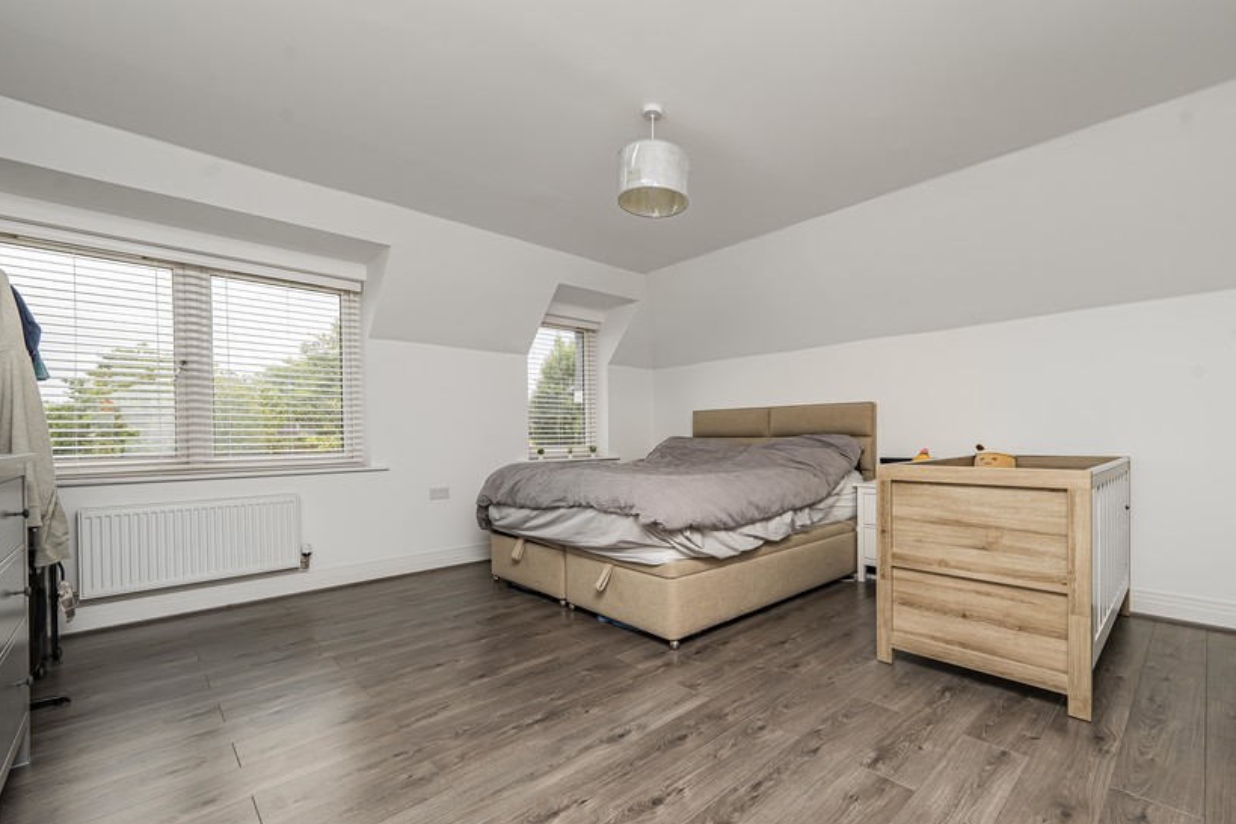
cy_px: 443
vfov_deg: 77.2
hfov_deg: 99.9
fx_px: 515
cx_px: 693
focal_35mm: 15
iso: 320
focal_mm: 12
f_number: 9
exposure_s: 1/100
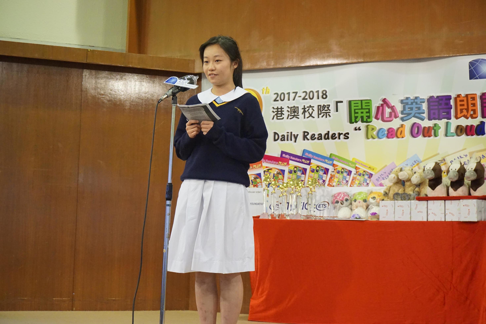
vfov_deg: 21.6
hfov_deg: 31.9
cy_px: 162
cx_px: 243
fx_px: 850
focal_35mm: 63
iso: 3200
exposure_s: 1/80
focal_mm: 42
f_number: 5.6
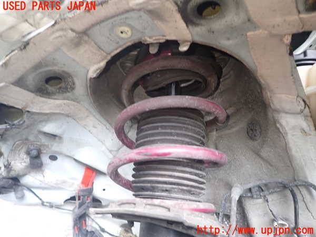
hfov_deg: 69.4
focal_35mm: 25
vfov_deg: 54.9
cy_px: 118
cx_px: 158
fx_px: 228
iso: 250
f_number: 2
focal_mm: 4.5
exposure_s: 1/30
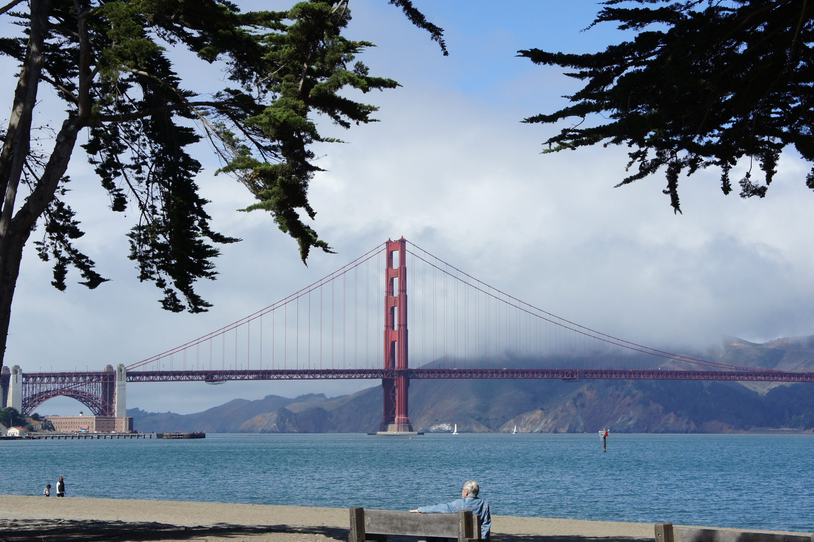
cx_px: 437
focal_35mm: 78
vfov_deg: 17.5
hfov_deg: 26.1
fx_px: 1755
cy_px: 306
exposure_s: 1/250
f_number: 13
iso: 200
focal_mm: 39
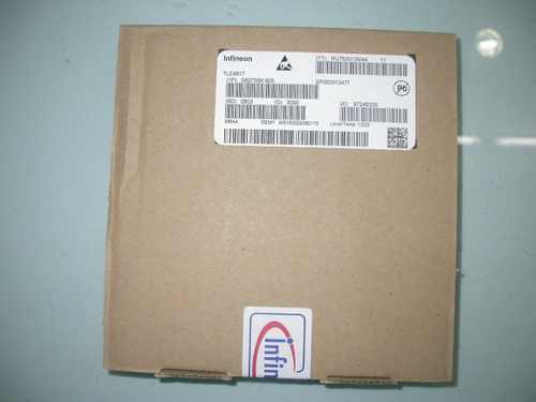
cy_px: 201
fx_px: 588
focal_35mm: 38
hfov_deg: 49.0
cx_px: 268
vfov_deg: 37.7
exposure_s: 1/60
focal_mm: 7.85
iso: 100
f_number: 2.6
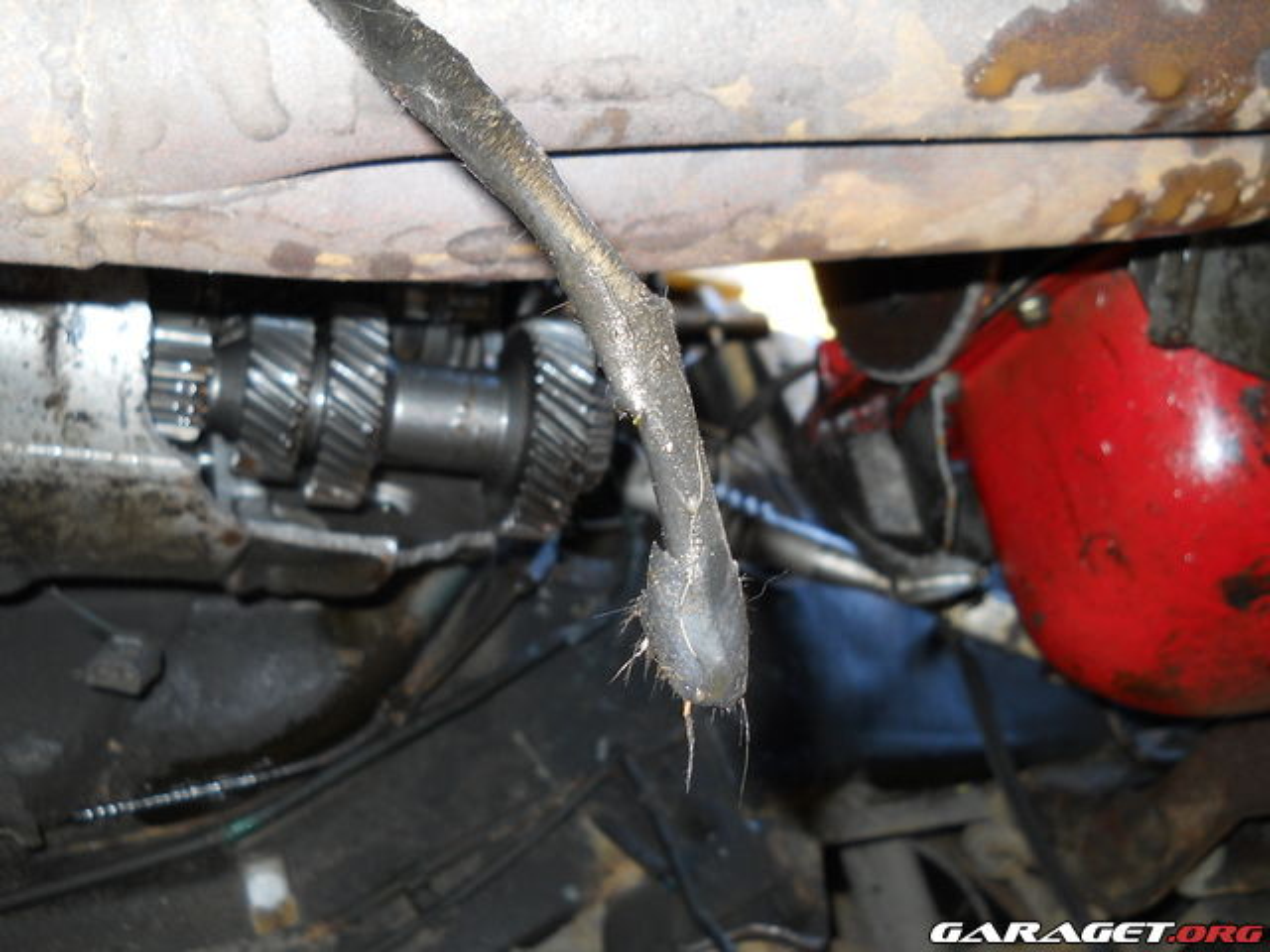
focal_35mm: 41
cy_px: 476
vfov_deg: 35.1
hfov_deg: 45.8
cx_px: 635
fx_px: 1504
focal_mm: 6.72
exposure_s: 1/30
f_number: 3.1
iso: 100
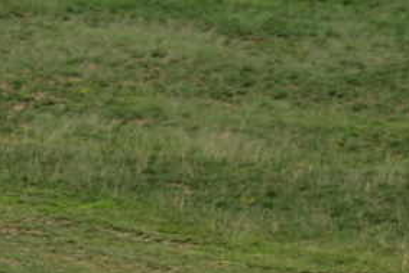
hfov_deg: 1.2
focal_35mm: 1740
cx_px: -49
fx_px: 19778
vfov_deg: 0.8
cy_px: 351
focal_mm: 410
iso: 800
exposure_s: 1/640
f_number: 11
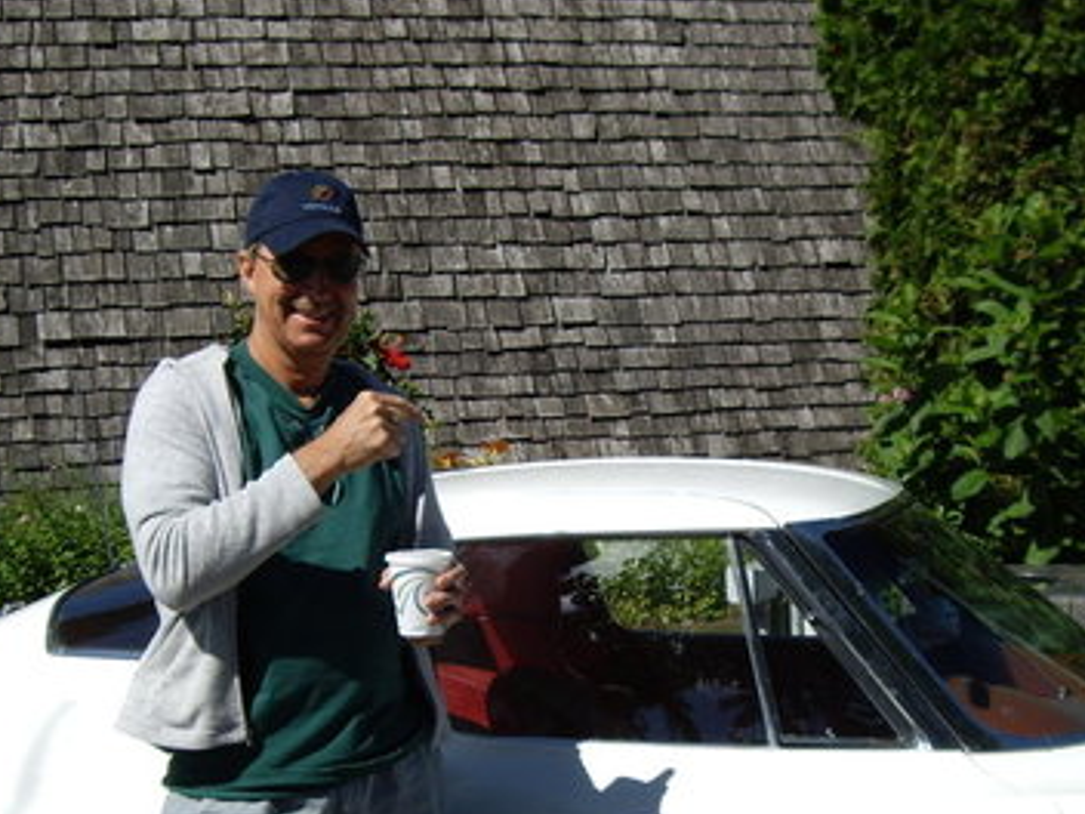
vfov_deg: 21.2
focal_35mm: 69
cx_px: 546
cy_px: 555
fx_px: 2163
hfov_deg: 28.2
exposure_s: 1/500
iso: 50
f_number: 4.3
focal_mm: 6.2
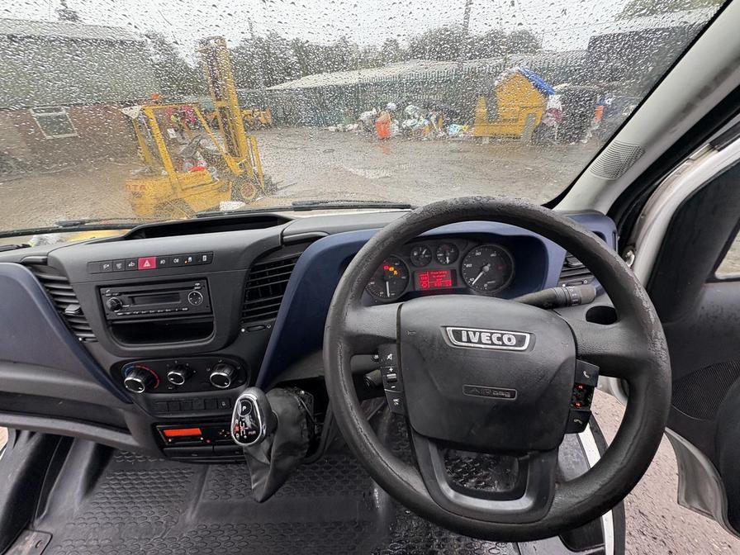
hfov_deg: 102.1
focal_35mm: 14
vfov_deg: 85.7
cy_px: 278
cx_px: 370
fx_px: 299
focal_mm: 2.22
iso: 160
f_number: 2.2
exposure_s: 1/99
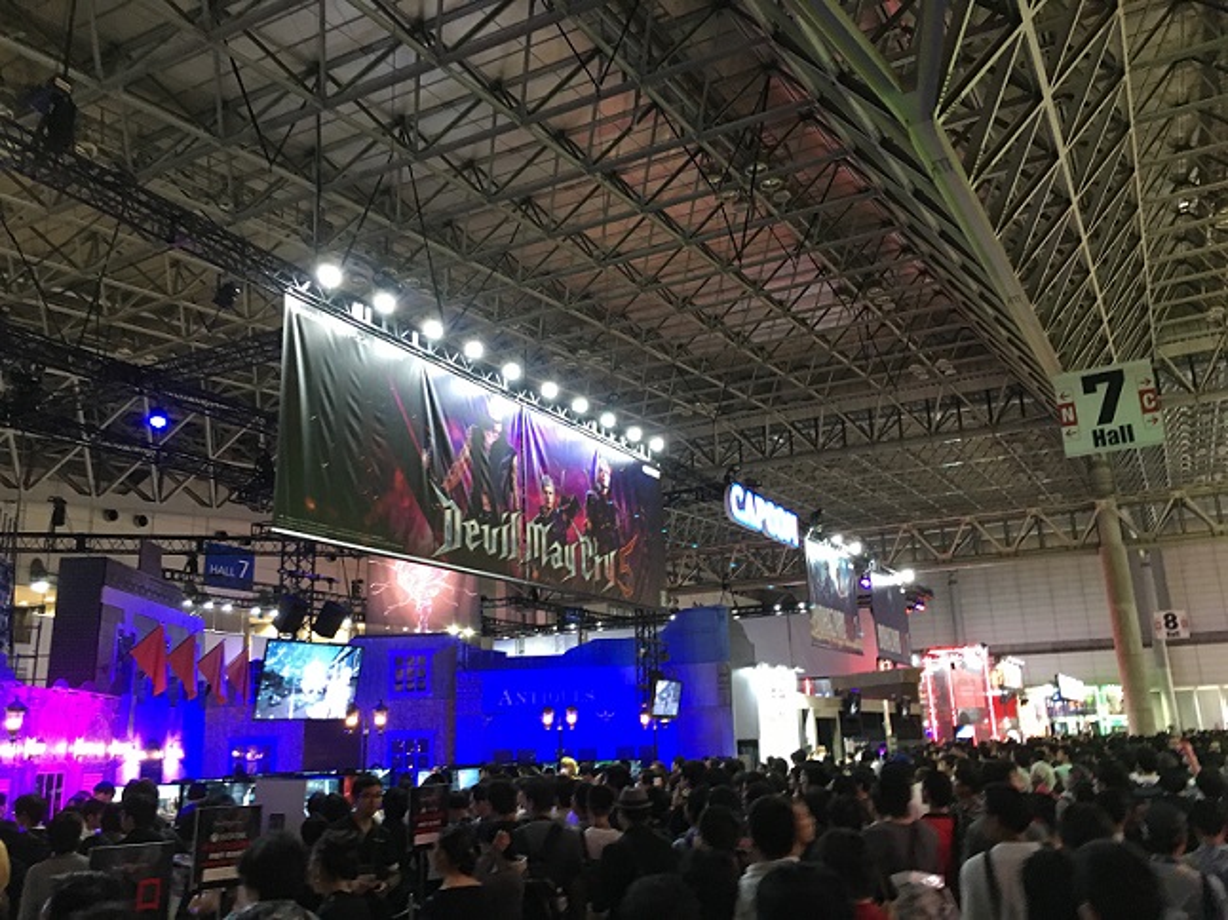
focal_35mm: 29
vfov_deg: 48.2
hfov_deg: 61.7
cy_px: 460
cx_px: 614
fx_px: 1028
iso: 200
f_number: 2.2
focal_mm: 4.15
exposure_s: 1/20
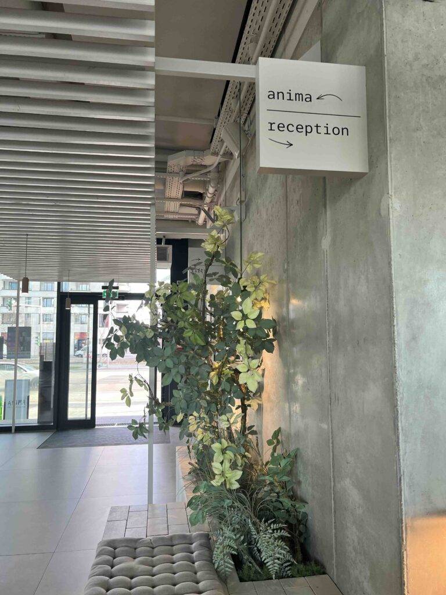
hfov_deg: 53.1
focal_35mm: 26
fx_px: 447
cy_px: 298
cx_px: 223
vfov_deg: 67.3
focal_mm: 5.7
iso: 100
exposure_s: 1/100
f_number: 1.5
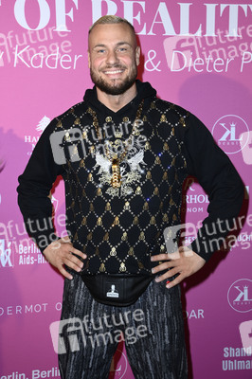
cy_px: 190
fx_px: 610
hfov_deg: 23.3
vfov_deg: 34.5
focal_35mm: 58
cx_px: 126
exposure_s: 1/250
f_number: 5.6
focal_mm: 58
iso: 500
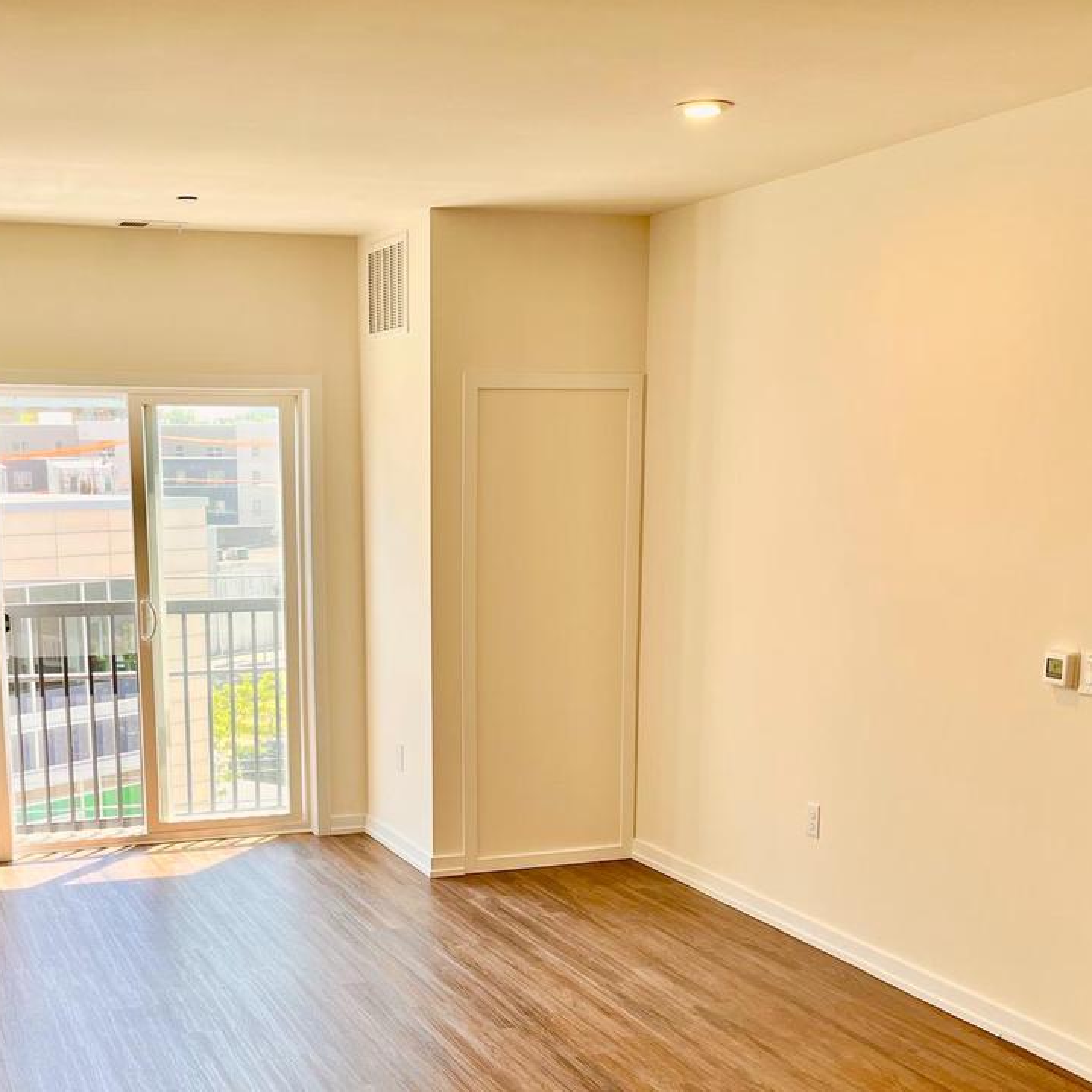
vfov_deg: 36.0
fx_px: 1642
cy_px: 819
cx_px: 419
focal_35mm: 46
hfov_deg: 36.6
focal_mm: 5.1
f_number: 1.6
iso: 40
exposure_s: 1/137
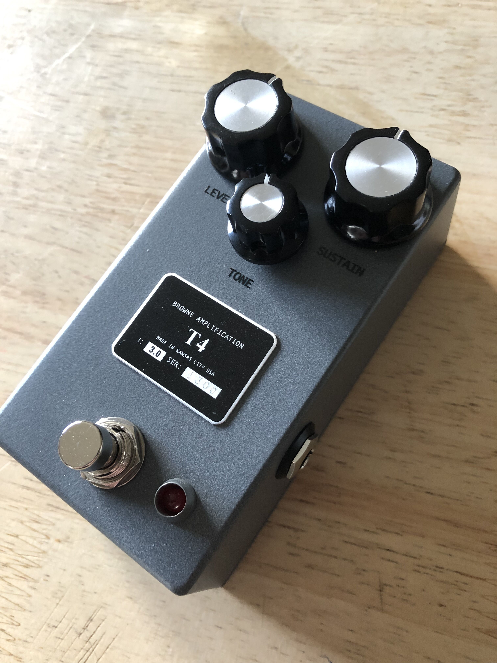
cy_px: 332
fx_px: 536
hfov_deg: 49.7
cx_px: 248
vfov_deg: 63.4
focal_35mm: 28
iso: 50
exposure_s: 1/15
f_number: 1.8
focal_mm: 4
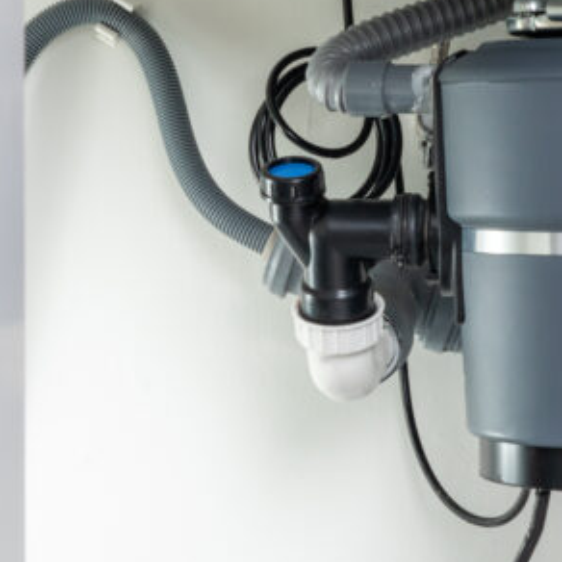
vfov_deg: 14.0
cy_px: 274
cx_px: 504
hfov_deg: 13.8
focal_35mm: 125
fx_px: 2296
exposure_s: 1/100
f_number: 9
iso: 400
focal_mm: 42
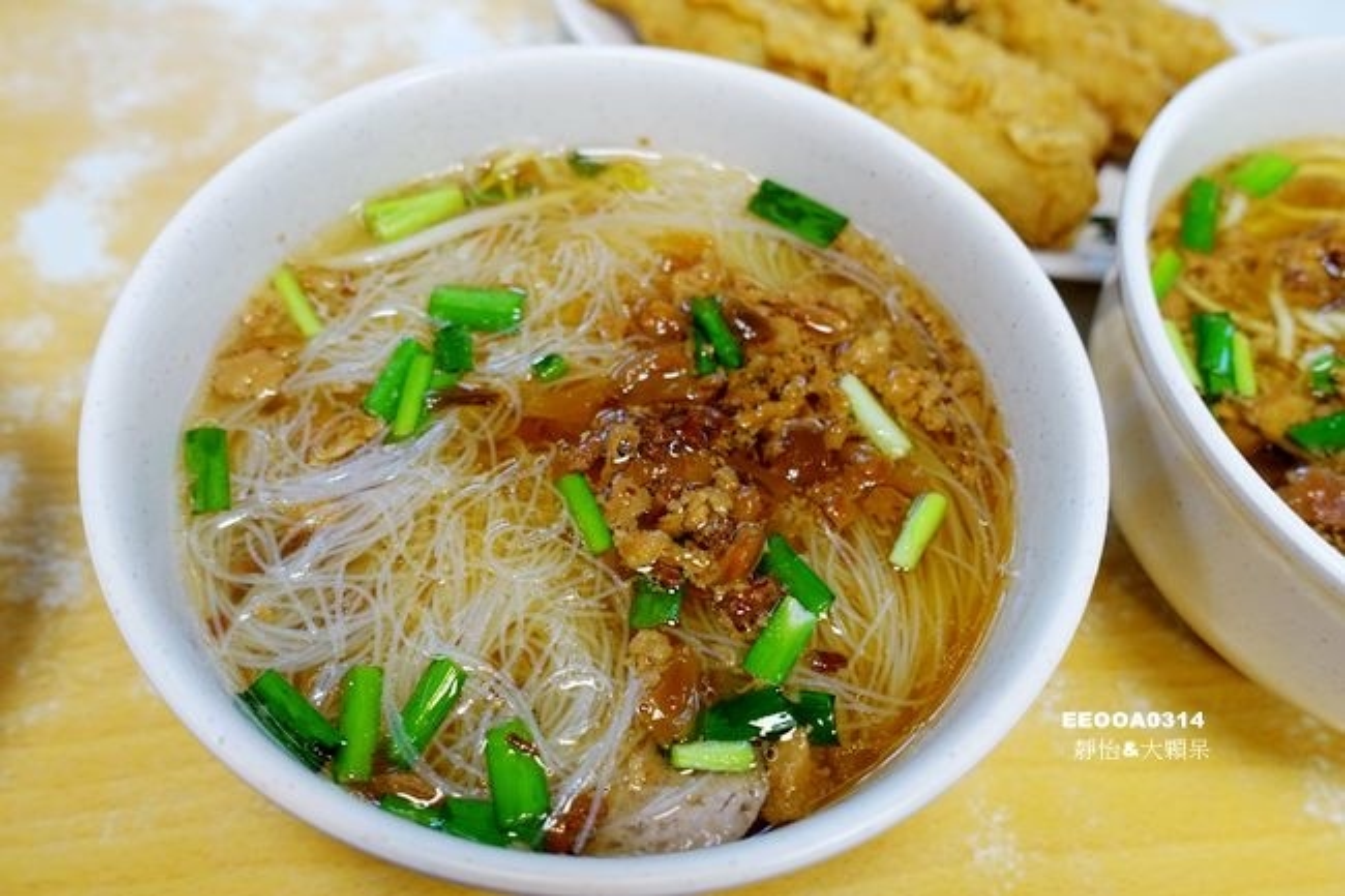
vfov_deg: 41.1
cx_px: 672
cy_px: 448
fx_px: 1195
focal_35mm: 32
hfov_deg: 58.7
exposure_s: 1/40
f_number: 2.8
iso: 320
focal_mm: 11.69
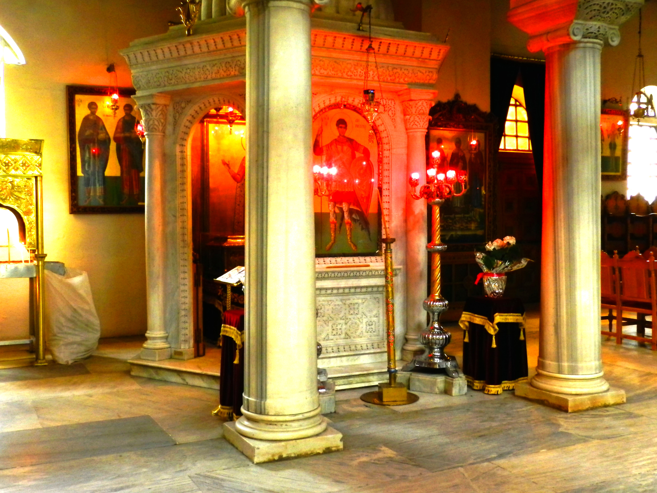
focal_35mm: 38
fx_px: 721
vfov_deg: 37.7
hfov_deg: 49.0
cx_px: 328
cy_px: 246
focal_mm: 6.7
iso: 200
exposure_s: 1/3
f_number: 4
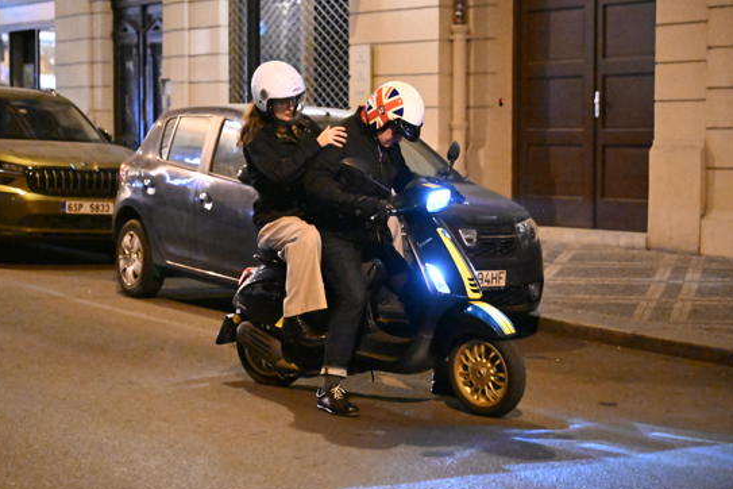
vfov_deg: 15.4
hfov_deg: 22.8
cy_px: 278
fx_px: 1812
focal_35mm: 89
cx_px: 308
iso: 25600
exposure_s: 1/125
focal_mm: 70
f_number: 2.8
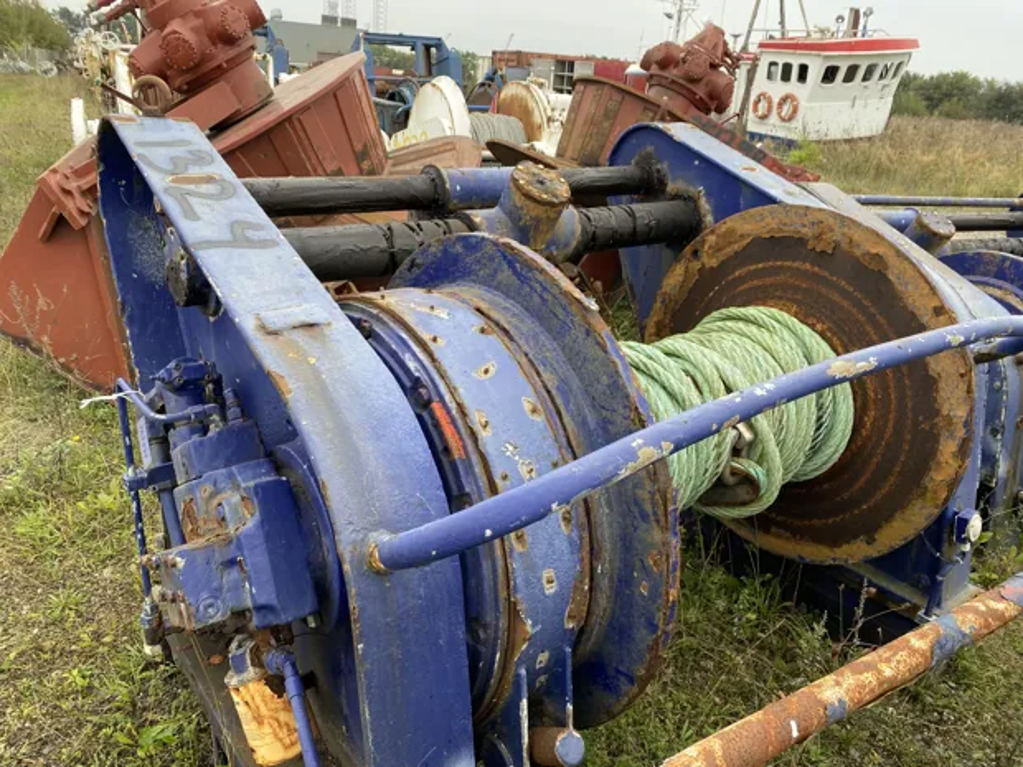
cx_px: 512
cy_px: 384
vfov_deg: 53.1
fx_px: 768
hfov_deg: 67.3
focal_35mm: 26
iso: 32
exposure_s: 1/335
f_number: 1.8
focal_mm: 4.25
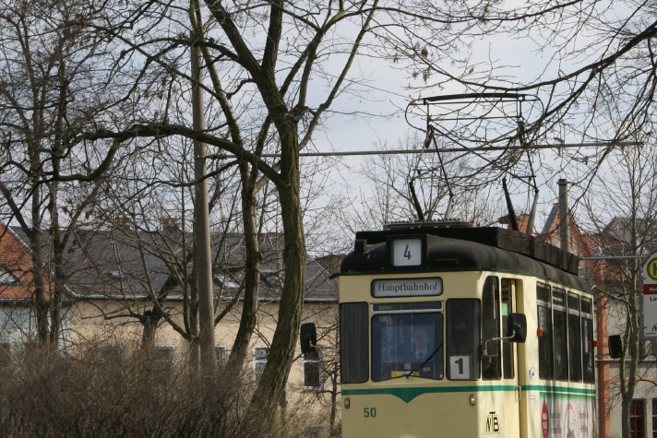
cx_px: 422
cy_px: 289
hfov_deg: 11.6
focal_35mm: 177
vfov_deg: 7.8
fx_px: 3231
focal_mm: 70
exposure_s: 1/200
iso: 200
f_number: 13
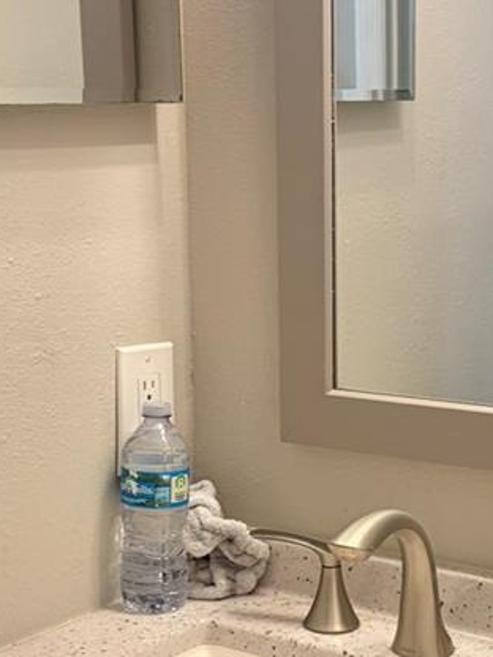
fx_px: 1424
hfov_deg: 19.6
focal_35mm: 75
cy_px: 430
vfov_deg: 25.9
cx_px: 300
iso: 64
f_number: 1.6
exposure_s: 1/60
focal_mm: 5.96
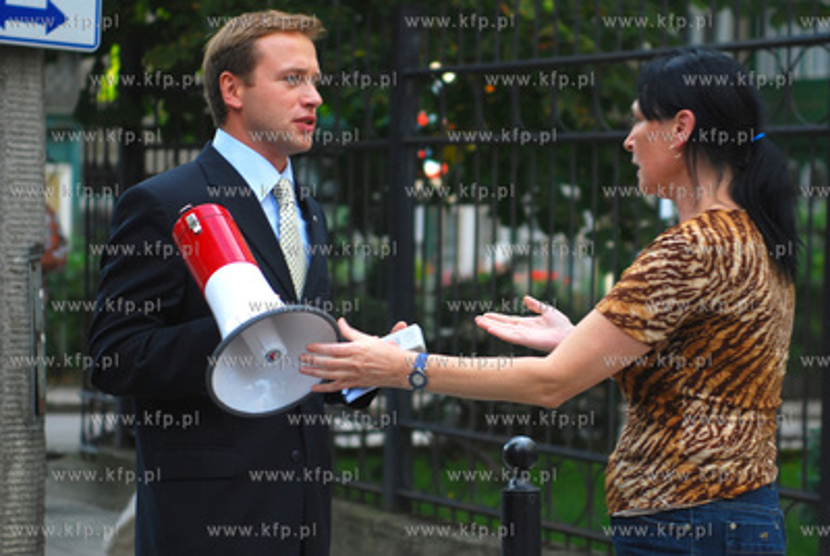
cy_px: 278
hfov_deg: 19.4
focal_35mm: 105
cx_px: 415
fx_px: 2424
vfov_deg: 13.1
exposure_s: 1/160
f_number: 2.8
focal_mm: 70
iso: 100
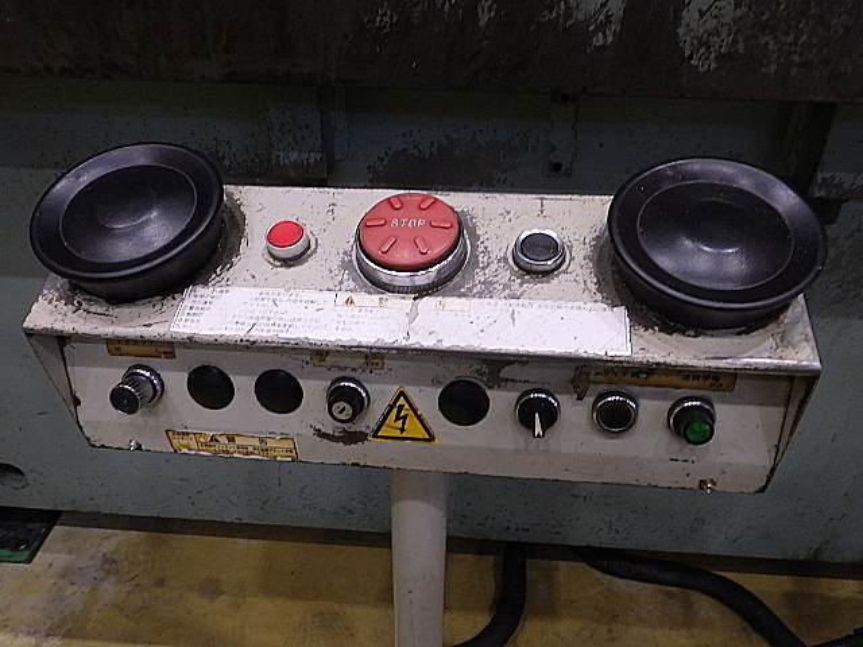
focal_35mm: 28
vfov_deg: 49.7
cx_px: 432
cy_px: 324
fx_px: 698
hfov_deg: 63.4
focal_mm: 5
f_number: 3.5
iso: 500
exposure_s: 1/45
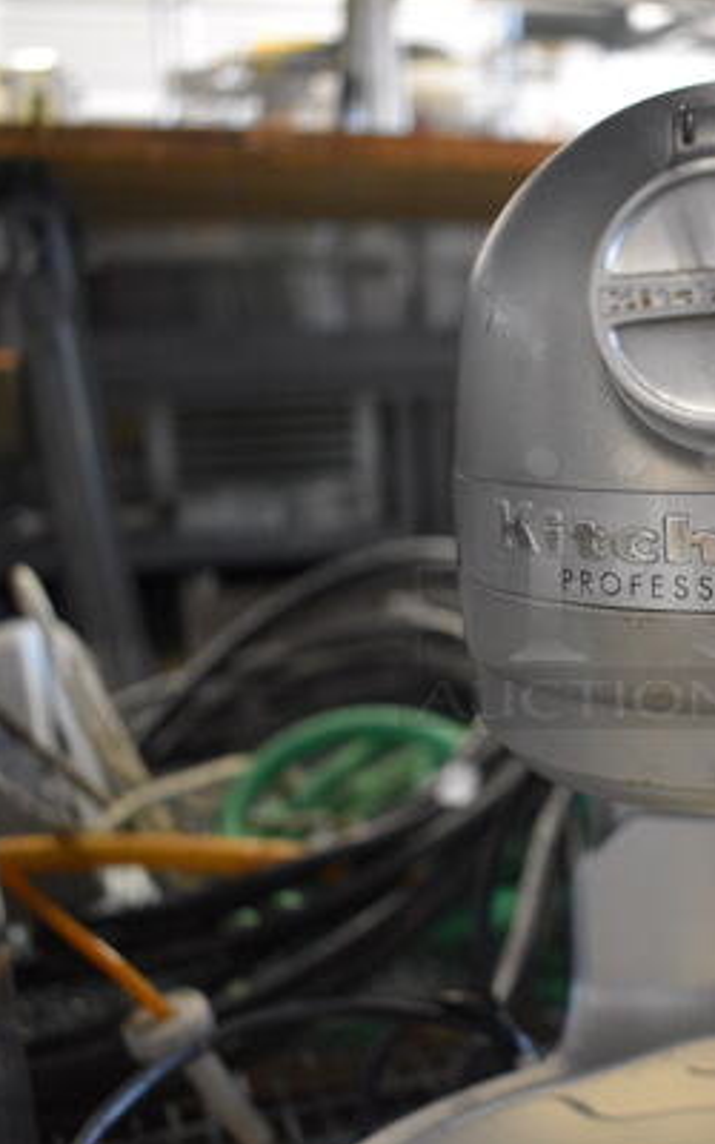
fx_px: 1309
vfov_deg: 47.2
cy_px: 578
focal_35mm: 42
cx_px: 718
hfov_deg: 28.6
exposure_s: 1/60
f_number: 4
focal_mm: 18
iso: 2500
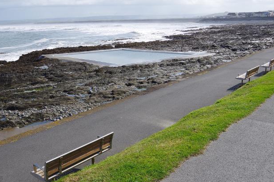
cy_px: 87
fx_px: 266
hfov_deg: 54.3
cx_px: 117
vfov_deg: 37.7
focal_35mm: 35
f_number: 11
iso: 100
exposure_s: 1/125
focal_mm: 18
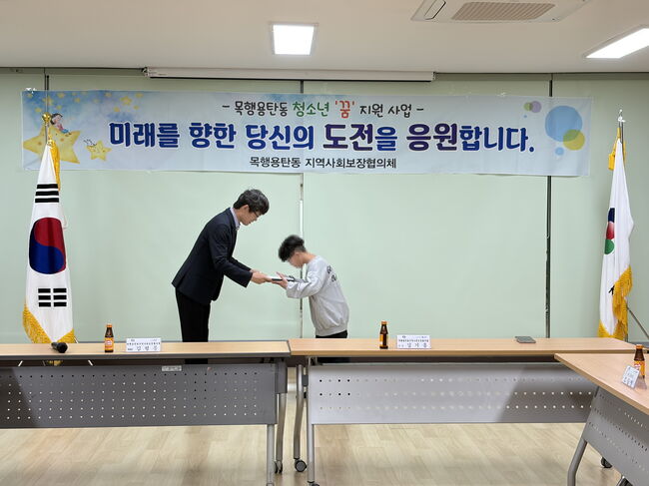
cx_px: 324
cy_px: 243
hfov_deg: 36.8
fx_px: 975
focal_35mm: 52
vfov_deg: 28.0
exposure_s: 1/61
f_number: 1.6
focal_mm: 5.96
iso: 50
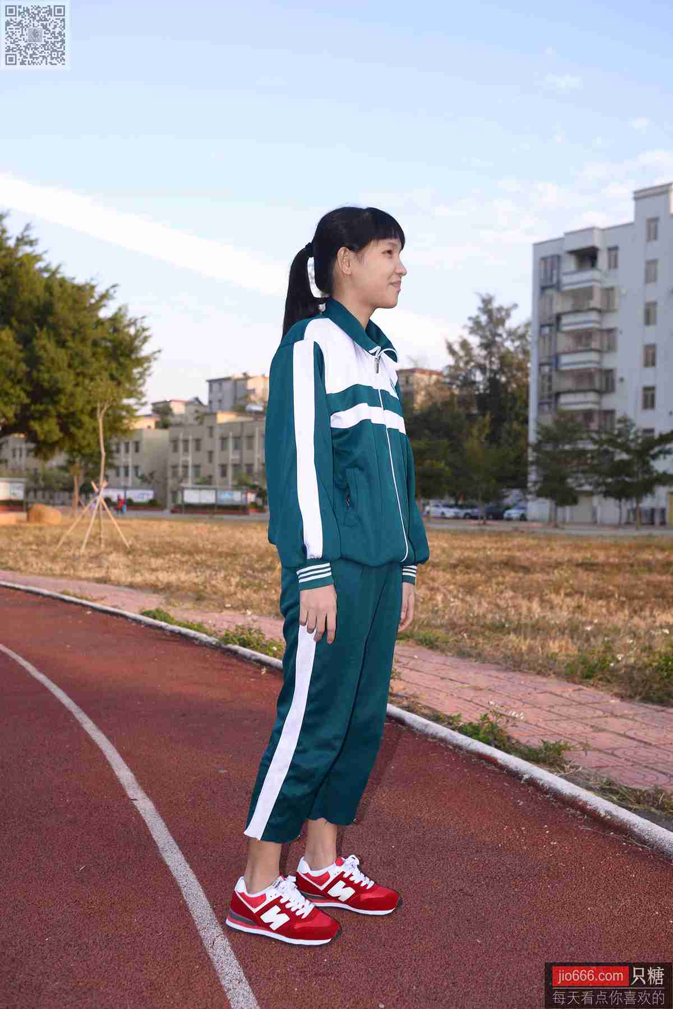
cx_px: 336
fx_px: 981
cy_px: 504
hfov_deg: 37.9
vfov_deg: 54.4
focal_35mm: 35
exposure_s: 1/160
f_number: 5.6
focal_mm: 35
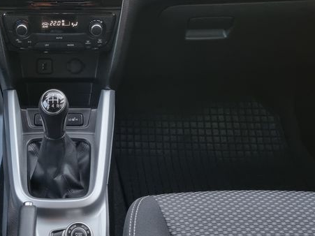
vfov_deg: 24.0
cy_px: 17
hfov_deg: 31.8
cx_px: 61
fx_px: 537
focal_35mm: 59
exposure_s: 1/100
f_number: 1.8
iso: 320
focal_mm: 5.4
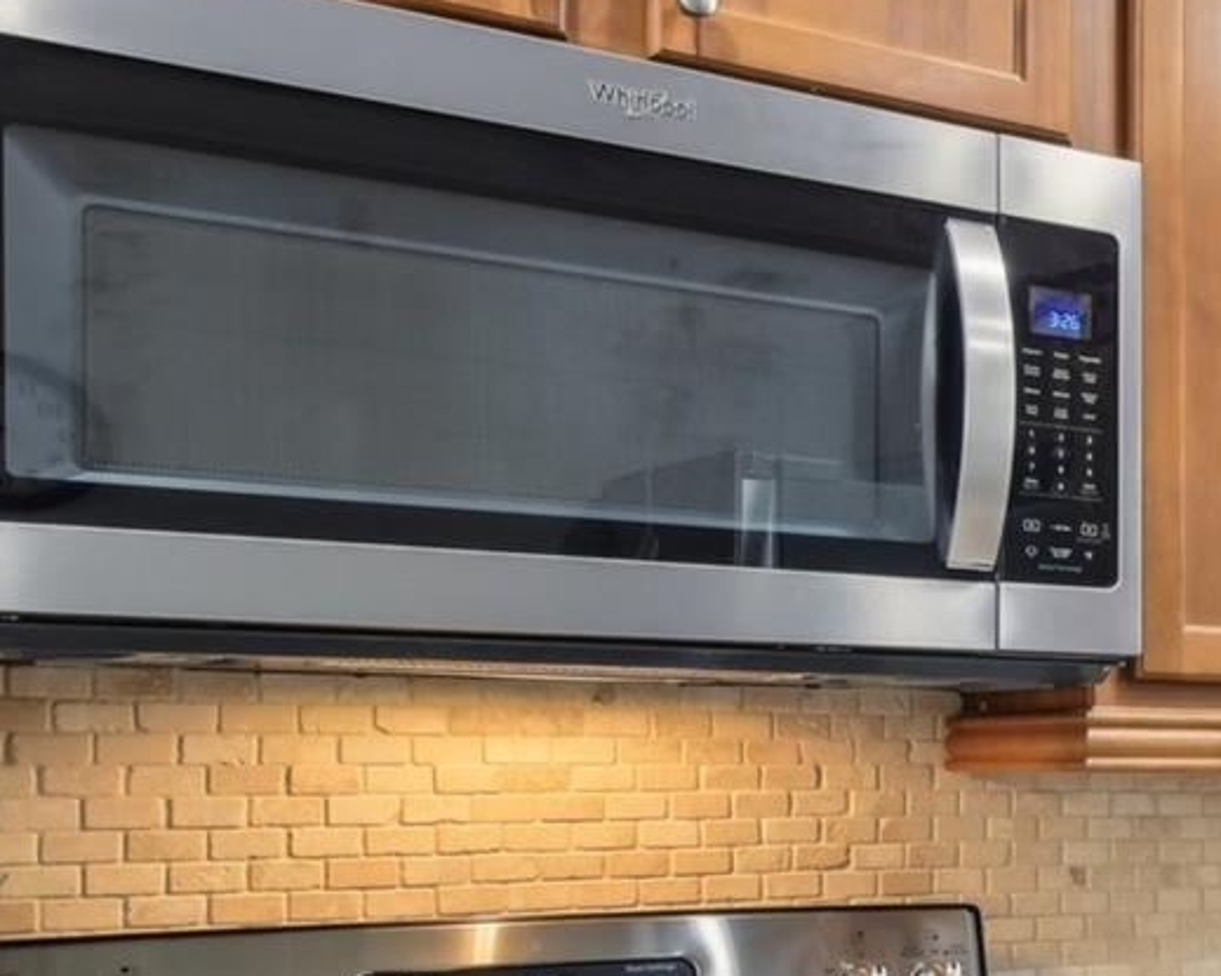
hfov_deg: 26.5
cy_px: 811
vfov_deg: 27.0
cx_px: 1750
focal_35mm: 55
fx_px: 1987
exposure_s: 1/5
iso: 400
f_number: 8
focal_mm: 19
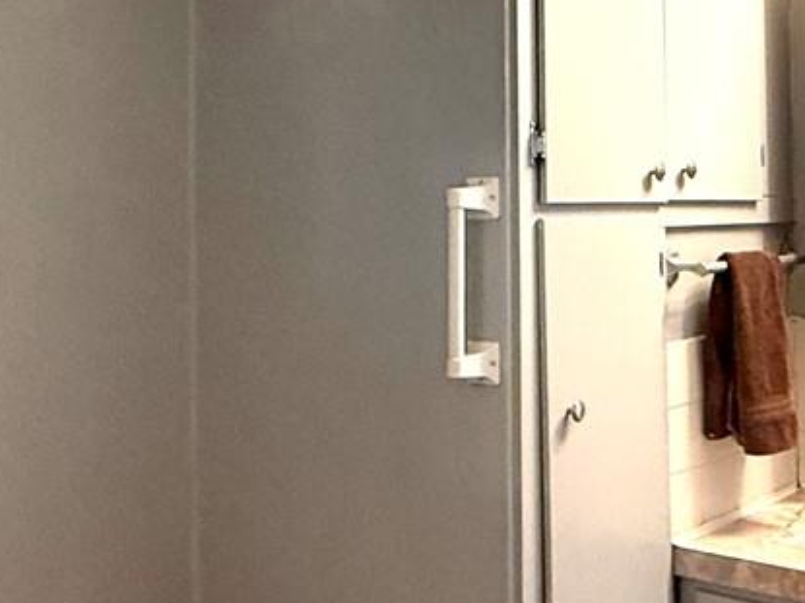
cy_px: 151
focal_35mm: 54
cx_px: 592
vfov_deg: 26.7
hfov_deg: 34.9
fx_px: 1255
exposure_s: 1/60
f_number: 2.2
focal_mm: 2.22
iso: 400
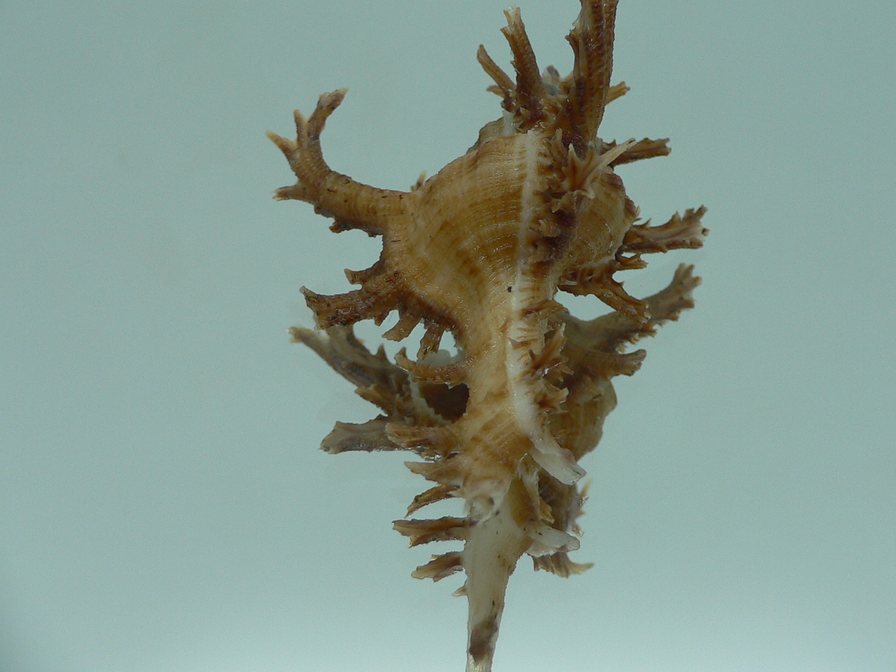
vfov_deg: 33.5
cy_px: 285
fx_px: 1113
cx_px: 526
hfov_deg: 43.7
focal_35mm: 43
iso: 80
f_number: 2.8
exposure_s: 1/60
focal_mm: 4.6
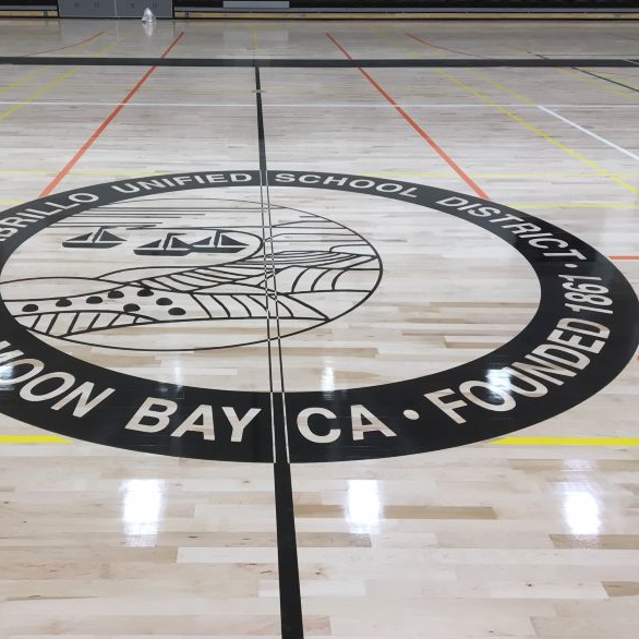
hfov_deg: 47.0
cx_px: 256
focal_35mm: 35
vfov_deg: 47.2
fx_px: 731
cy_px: 320
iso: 25
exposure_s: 1/30
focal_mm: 4.15
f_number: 2.2
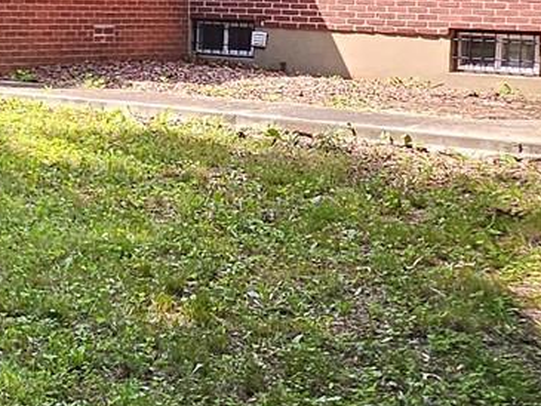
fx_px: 1141
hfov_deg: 22.2
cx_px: -259
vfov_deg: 19.7
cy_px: 18
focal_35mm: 73
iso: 32
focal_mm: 1.7
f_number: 2.2
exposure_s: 1/198
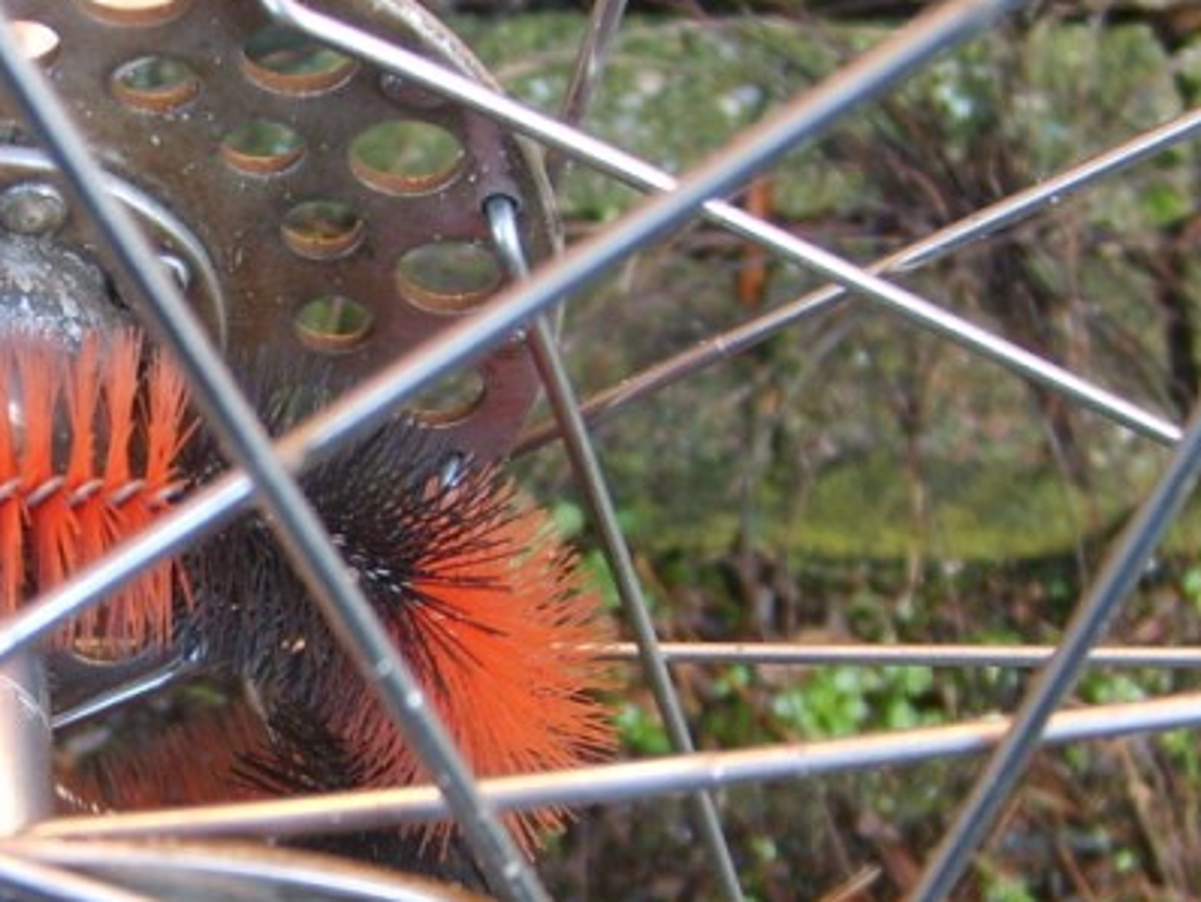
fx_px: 3124
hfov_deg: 21.1
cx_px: 15
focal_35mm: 90
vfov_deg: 16.3
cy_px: 703
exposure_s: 1/30
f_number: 2.8
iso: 50
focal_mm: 5.8
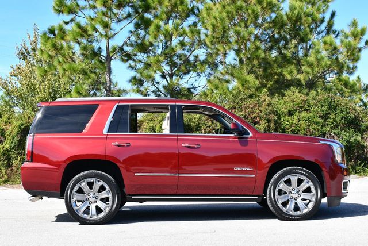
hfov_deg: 35.6
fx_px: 573
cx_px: 184
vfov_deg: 24.2
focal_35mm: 56
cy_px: 123
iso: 180
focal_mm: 28
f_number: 8
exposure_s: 1/250
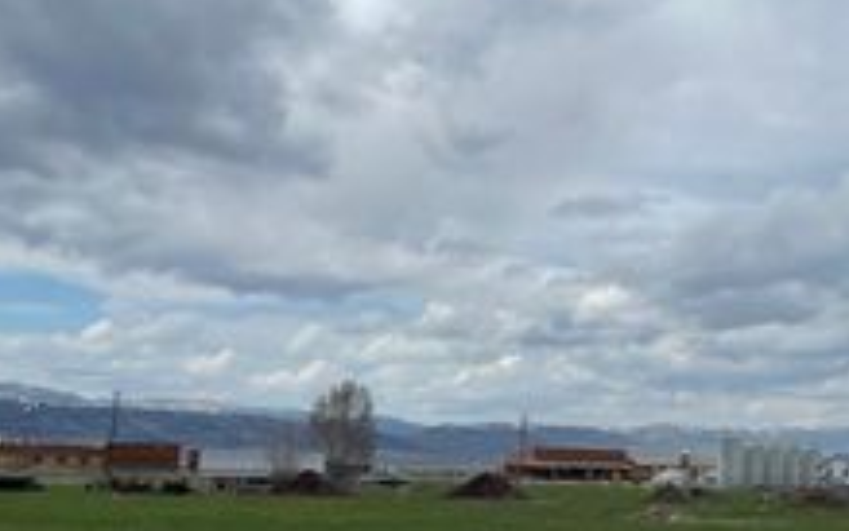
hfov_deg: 31.4
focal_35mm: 63
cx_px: 709
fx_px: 1458
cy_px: 219
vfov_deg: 20.6
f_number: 1.6
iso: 32
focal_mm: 4.2
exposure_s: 1/9804
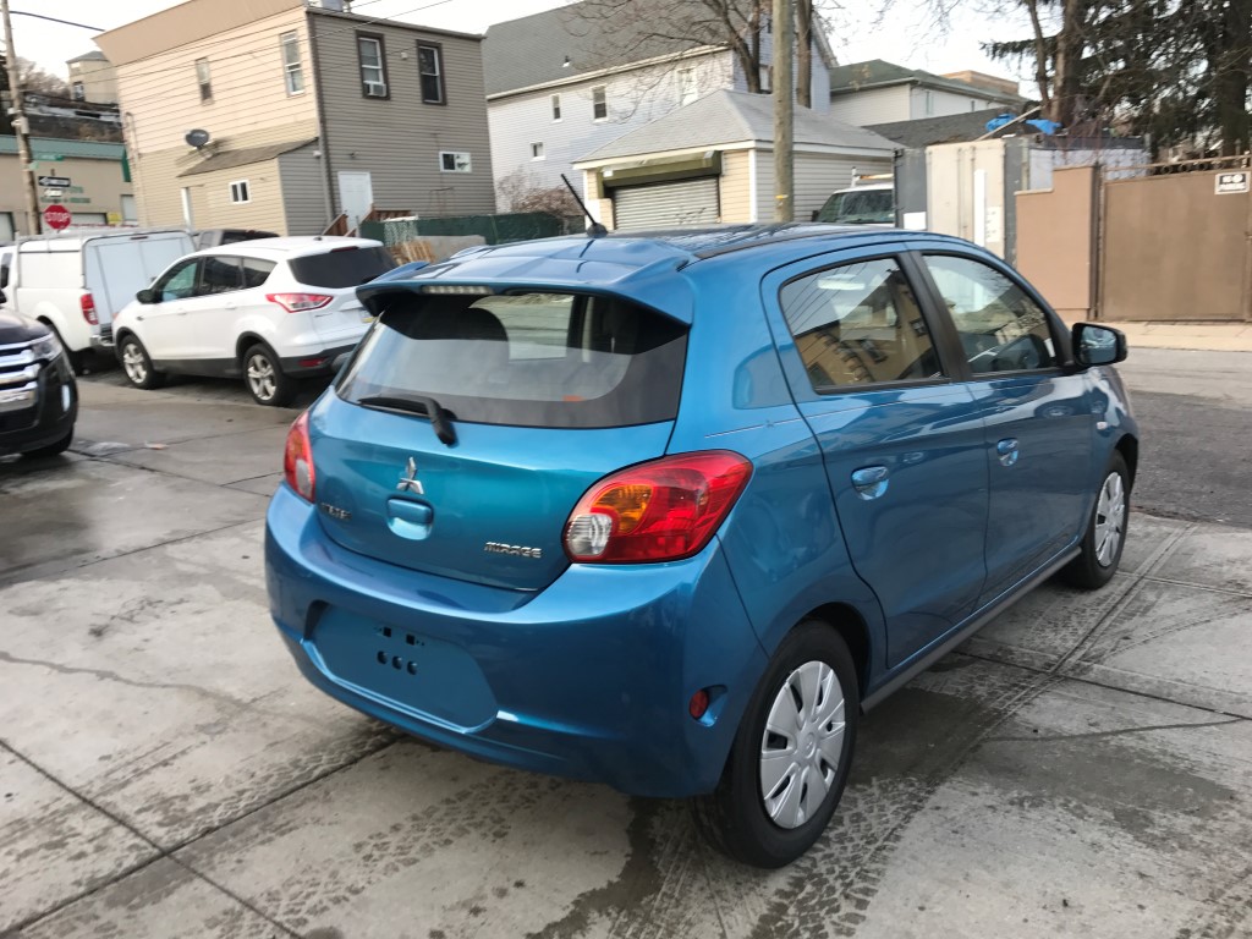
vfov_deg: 49.7
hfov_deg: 63.4
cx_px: 626
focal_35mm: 28
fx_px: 1013
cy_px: 470
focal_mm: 3.99
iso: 20
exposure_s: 1/176
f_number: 1.8
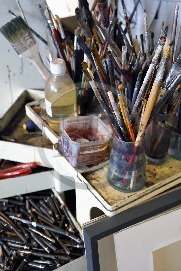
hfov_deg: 28.6
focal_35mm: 47
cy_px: 136
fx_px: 354
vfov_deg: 41.9
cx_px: 89
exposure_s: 1/20
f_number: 5.6
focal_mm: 46
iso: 1600
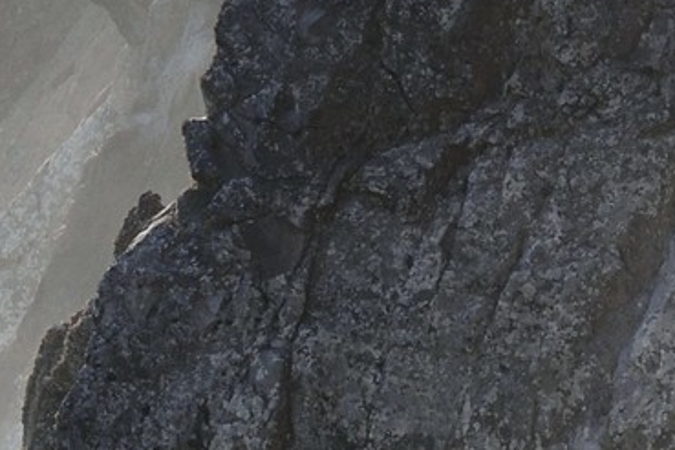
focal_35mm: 1301
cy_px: 1615
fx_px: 24392
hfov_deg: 1.6
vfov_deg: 1.1
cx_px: -660
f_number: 13
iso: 200
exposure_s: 1/160
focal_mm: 200
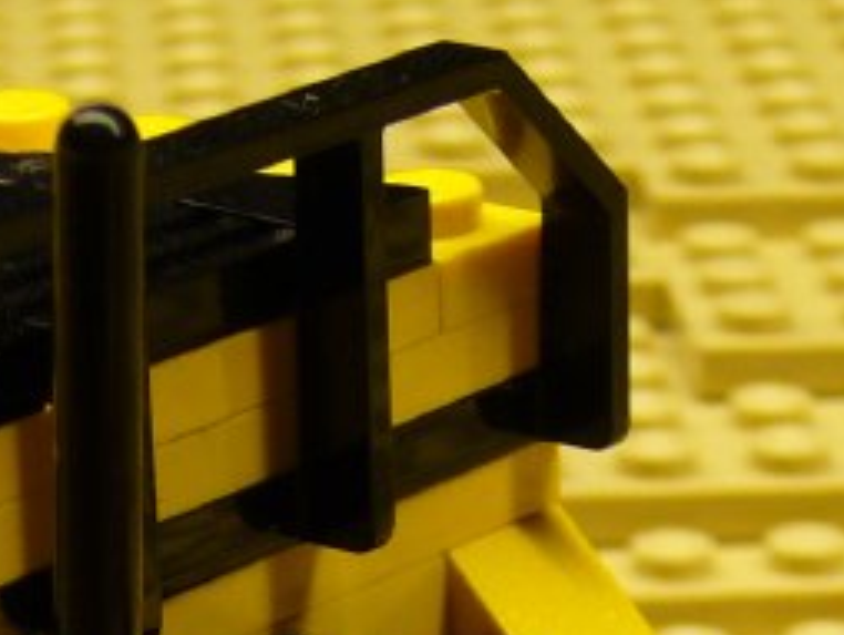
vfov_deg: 6.2
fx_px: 5760
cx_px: 362
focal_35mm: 236
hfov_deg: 8.4
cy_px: 1077
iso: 100
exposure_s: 1/20
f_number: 3.6
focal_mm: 9.9
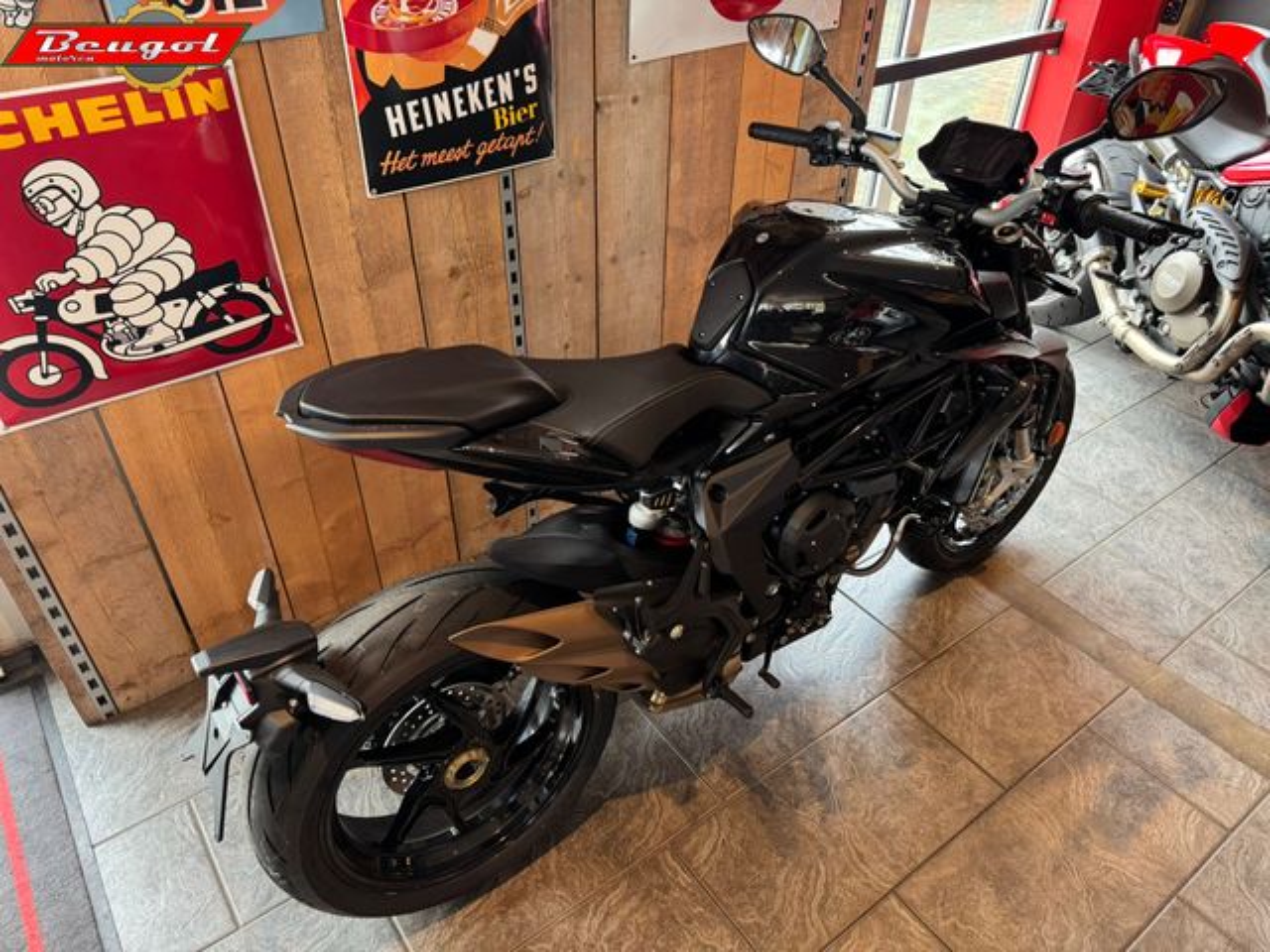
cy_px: 476
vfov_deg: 56.8
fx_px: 881
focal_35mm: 24
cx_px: 635
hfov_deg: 71.6
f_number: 1.78
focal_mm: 6.76
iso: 200
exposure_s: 1/50
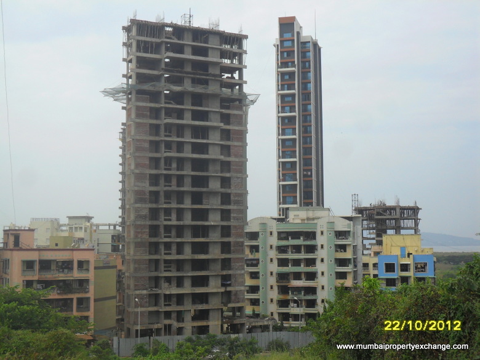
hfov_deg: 36.8
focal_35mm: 52
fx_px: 721
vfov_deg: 28.0
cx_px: 240
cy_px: 180
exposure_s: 1/1000
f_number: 5
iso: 100
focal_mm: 9.3
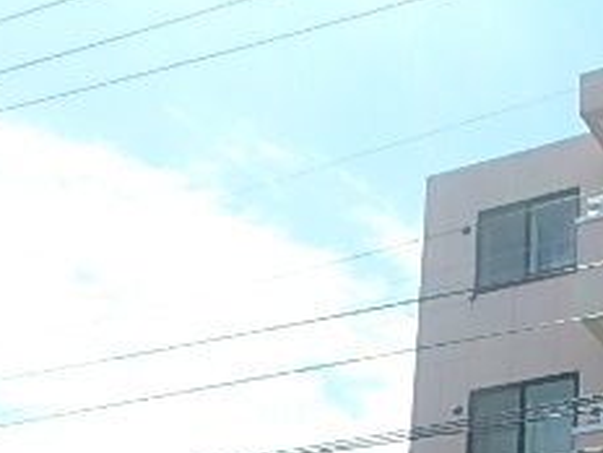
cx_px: 689
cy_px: 549
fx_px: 1010
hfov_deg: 29.4
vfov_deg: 23.1
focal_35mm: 58
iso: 125
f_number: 6
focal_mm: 3.7
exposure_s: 1/400
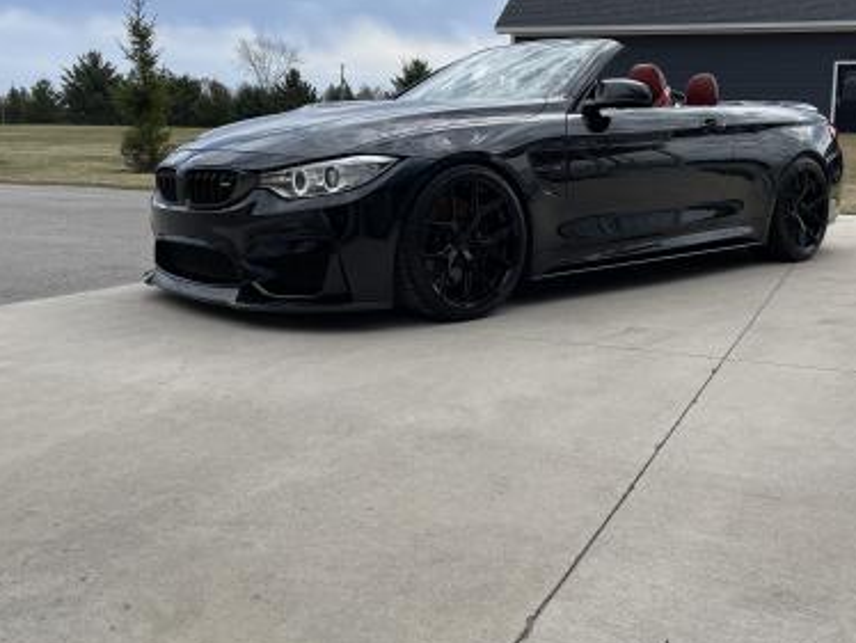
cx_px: 497
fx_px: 866
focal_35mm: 35
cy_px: 265
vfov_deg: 40.6
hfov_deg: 52.4
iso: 32
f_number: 1.6
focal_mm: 5.1
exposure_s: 1/3788
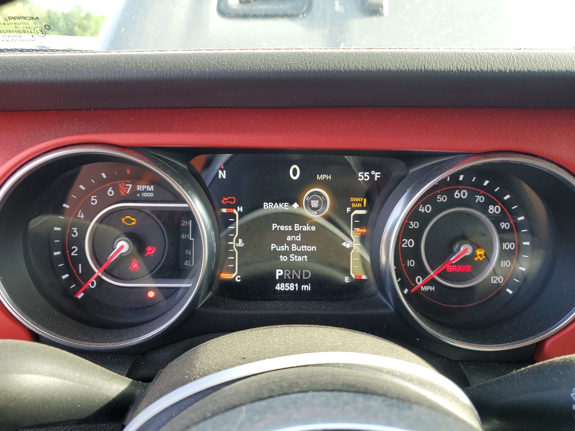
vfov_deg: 53.1
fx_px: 432
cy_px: 216
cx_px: 288
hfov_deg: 67.3
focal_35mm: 26
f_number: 1.5
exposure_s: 1/125
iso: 50
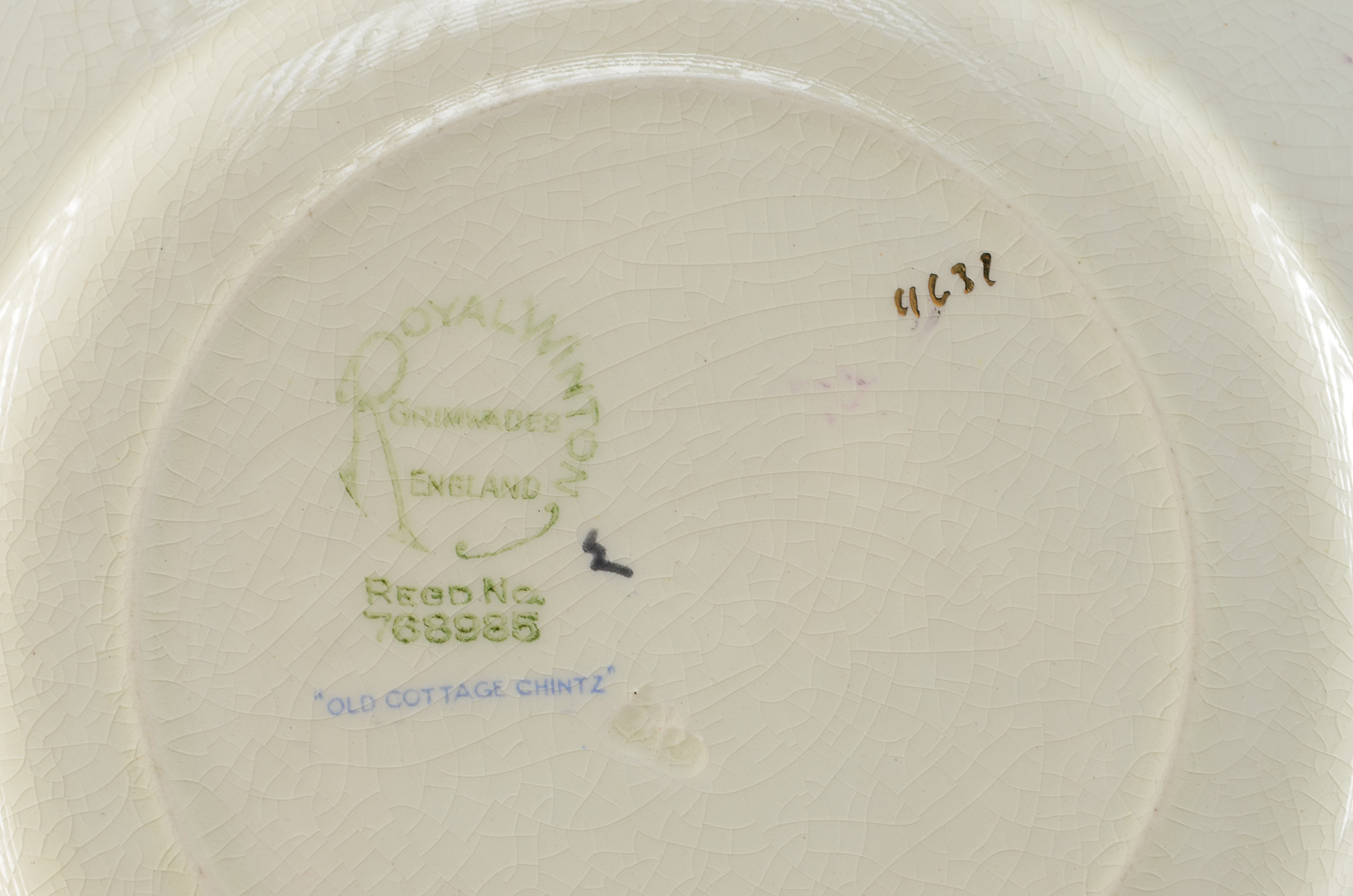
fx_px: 2700
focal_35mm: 72
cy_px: 448
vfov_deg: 18.8
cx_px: 676
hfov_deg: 28.1
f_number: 11
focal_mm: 48
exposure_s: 1/80
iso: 100
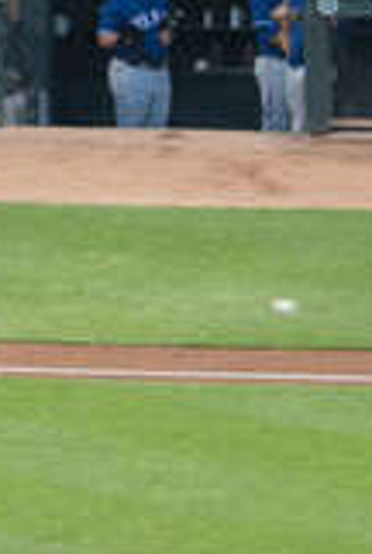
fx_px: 18380
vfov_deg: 1.7
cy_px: 58
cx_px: -269
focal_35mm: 1191
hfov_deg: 1.2
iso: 1250
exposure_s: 1/250
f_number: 5.3
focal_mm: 240
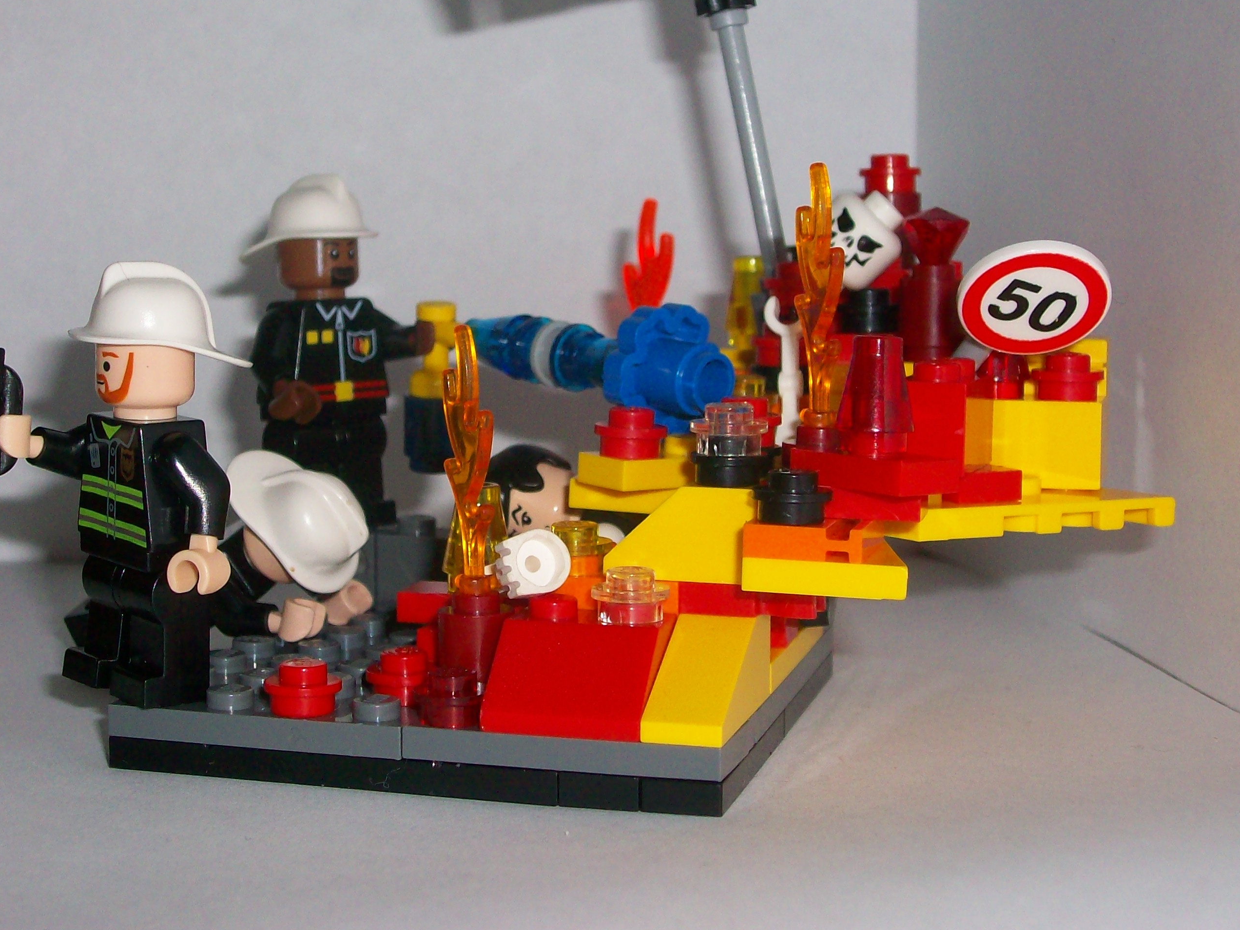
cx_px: 512
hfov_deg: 30.2
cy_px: 377
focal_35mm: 64
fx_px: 2293
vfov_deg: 22.9
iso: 160
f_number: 3.6
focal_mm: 8.8
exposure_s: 1/70.6
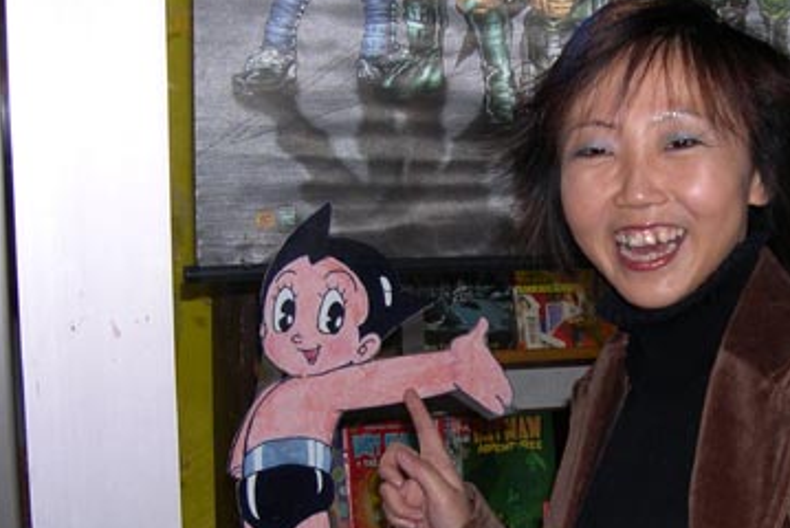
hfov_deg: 30.3
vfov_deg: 20.4
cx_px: 517
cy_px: 414
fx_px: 1449
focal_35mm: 66
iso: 100
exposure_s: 1/60
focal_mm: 8
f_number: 2.8
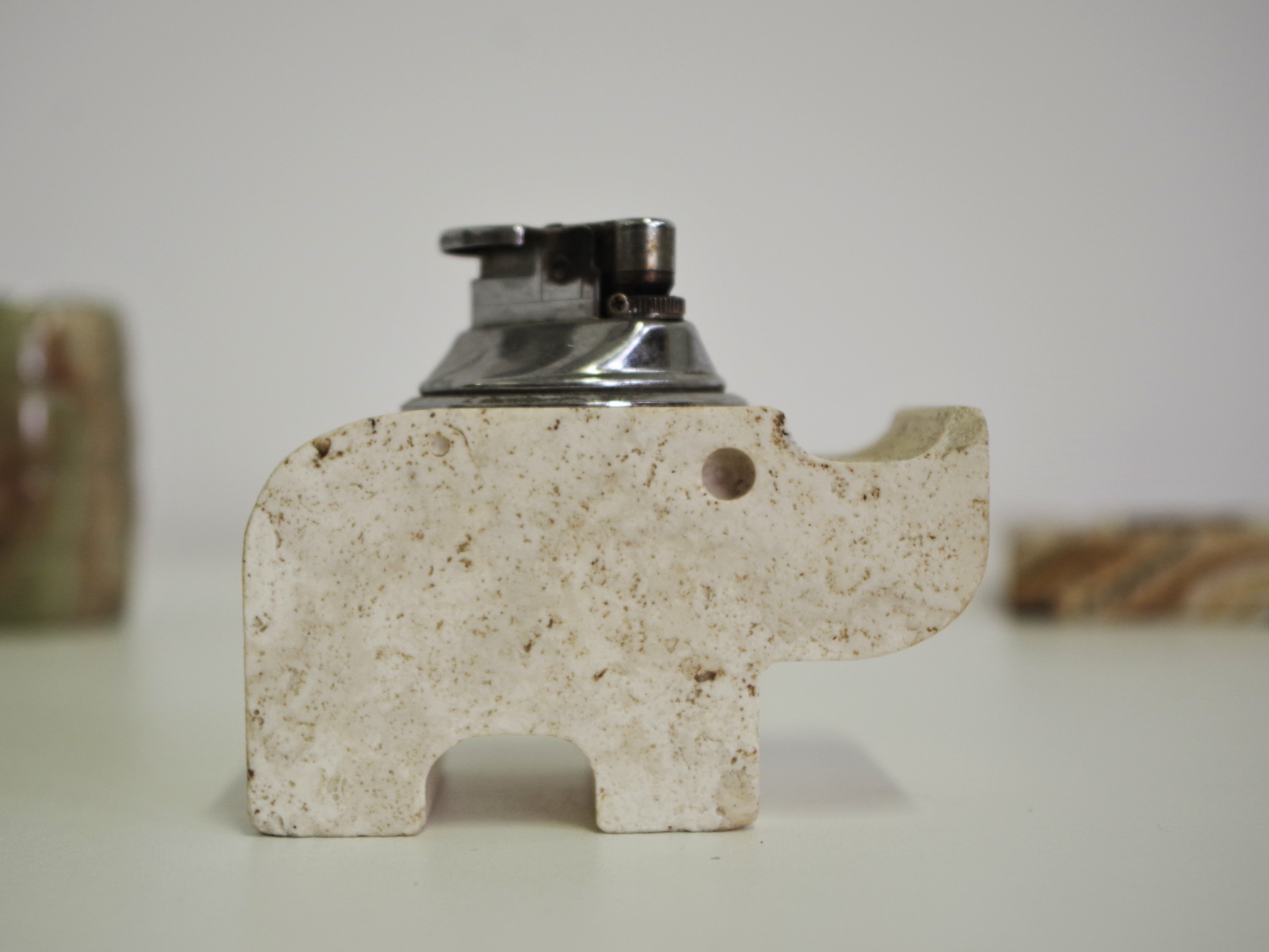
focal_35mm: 54
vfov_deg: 27.0
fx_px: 1980
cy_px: 473
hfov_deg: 35.5
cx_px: 572
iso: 400
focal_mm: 32.5
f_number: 4
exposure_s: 1/60
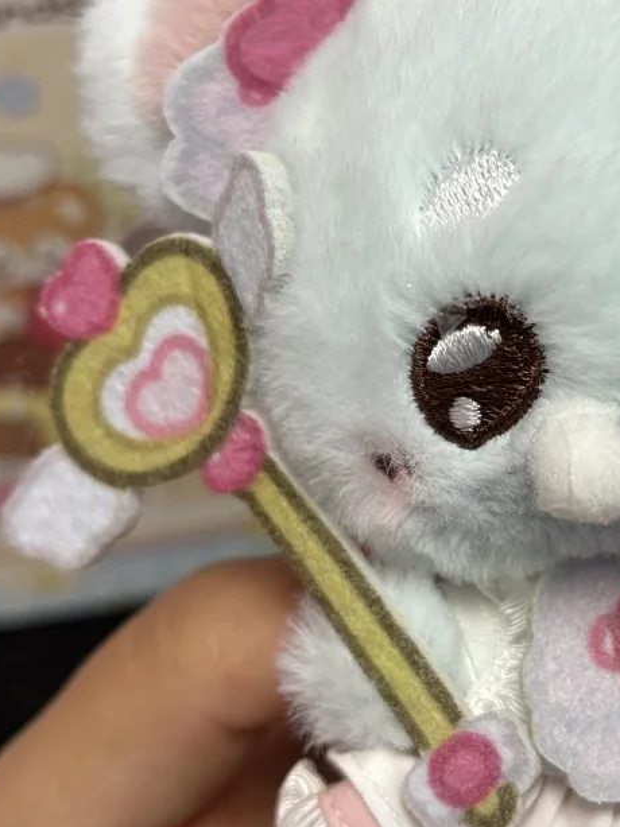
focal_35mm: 61
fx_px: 1458
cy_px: 345
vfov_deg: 31.6
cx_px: 539
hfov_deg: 23.5
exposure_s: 1/100
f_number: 1.6
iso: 125
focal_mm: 5.96
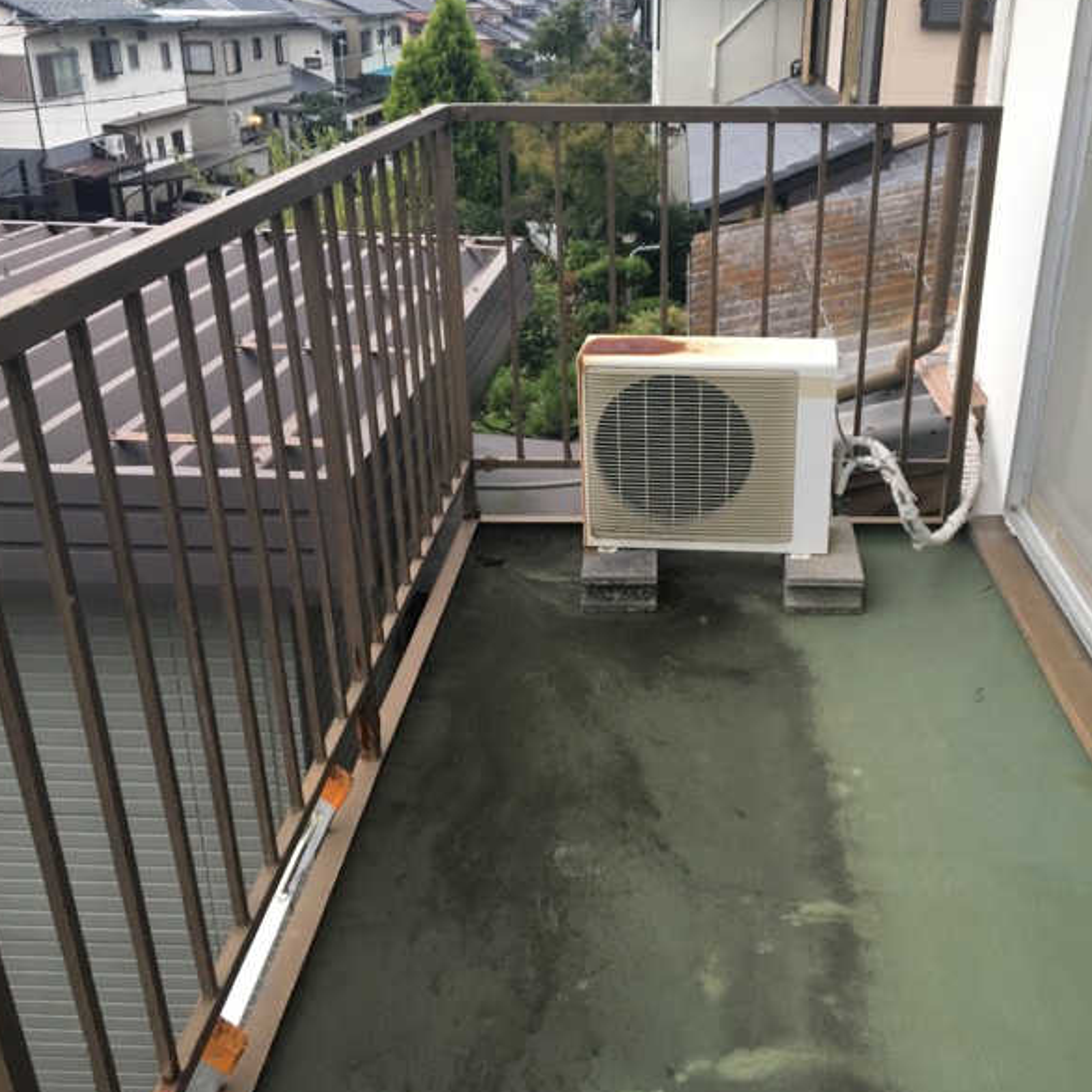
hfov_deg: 46.8
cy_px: 546
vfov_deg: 47.2
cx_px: 675
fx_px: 1249
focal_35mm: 35
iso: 100
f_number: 2.2
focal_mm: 4.15
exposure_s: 1/30
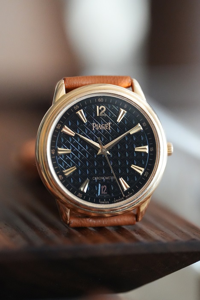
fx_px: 874
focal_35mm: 105
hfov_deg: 13.1
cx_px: 100
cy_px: 150
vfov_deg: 19.4
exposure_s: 1/250
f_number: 2.8
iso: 10000
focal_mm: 105
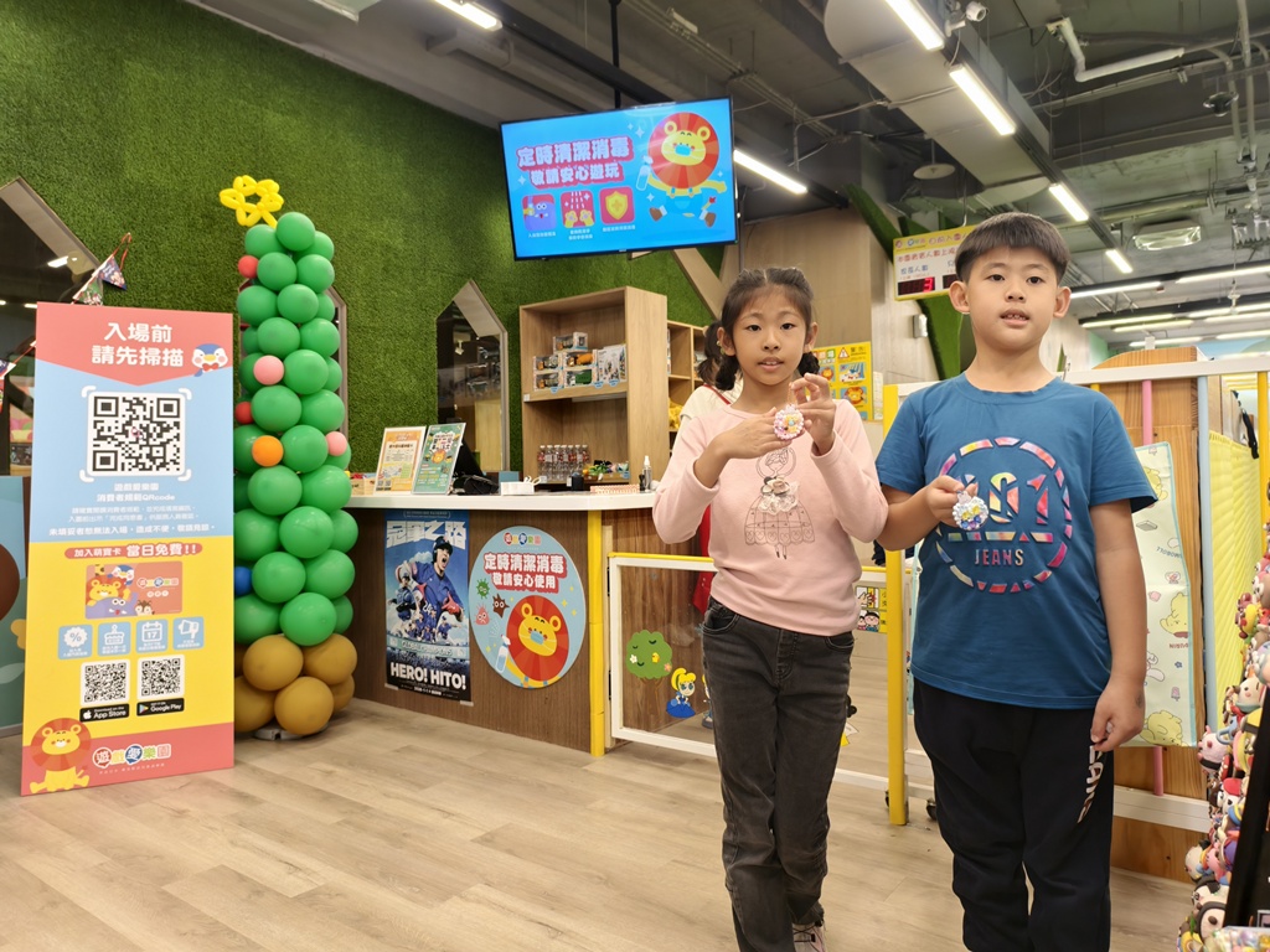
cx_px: 635
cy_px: 476
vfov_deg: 58.9
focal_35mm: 23
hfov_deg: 73.9
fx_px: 844
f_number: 1.57
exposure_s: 1/120
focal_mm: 6.54
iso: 297
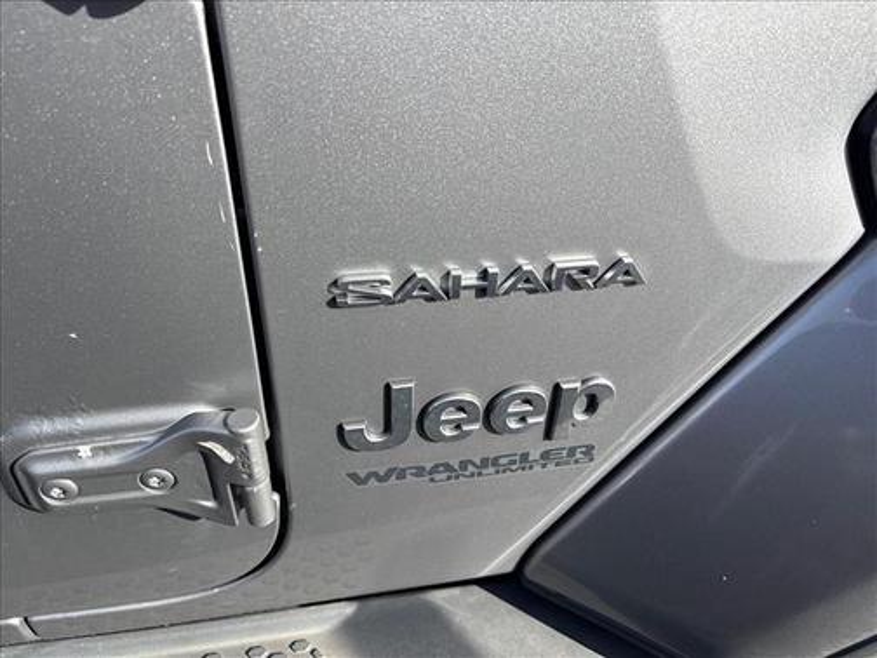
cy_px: 329
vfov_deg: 53.1
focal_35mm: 26
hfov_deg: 67.3
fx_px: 659
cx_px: 438
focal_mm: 5.96
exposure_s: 1/1667
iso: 50
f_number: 1.6
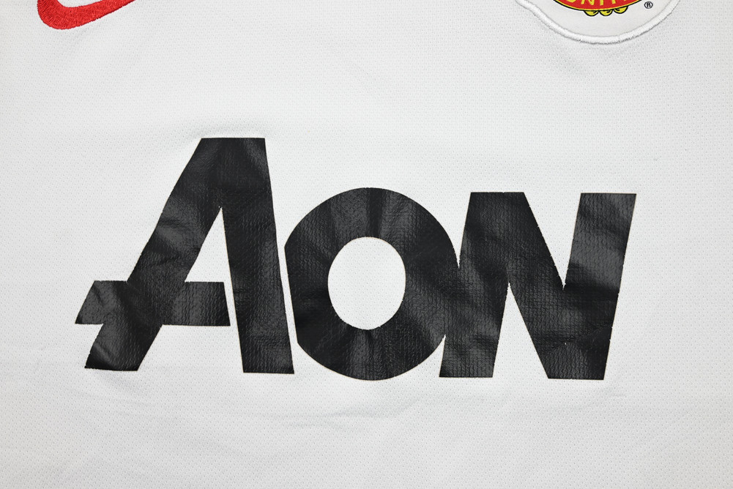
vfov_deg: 36.9
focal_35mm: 36
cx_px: 366
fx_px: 733
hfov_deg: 53.1
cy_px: 244
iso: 200
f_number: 5
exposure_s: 1/125
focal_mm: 36
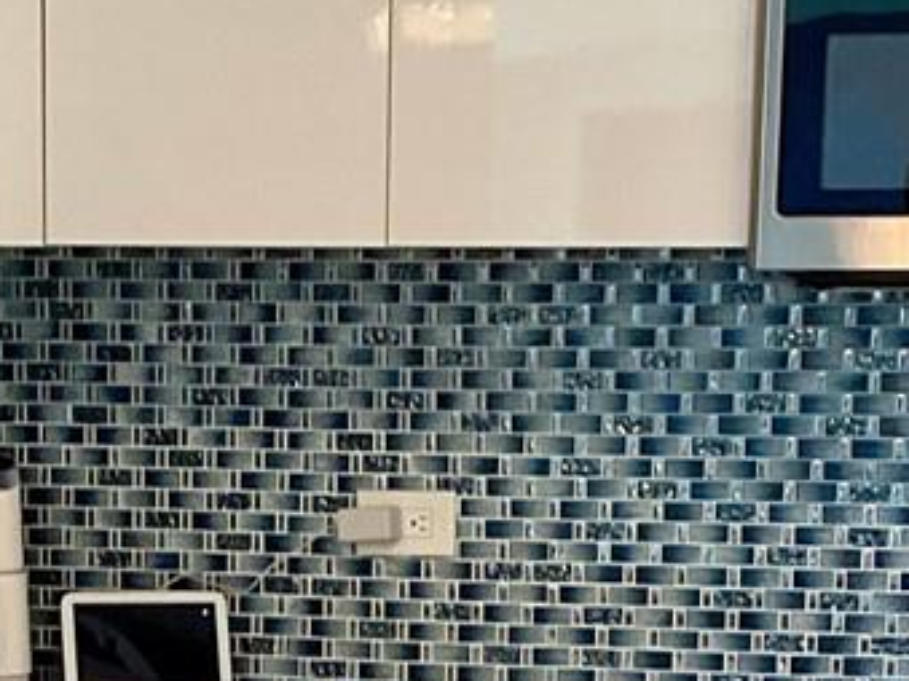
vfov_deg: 10.5
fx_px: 3596
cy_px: 952
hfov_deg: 14.4
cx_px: 314
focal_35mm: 137
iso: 50
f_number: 1.8
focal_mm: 3
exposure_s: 1/60
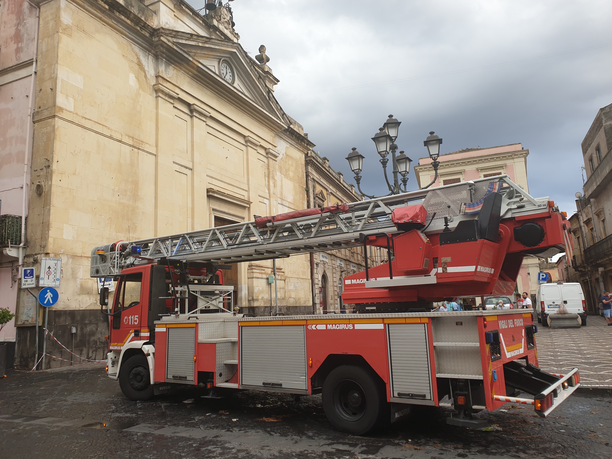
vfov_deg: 53.1
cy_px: 230
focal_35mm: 26
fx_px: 460
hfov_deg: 67.3
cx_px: 306
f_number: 2.4
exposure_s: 1/167
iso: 50
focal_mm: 4.3
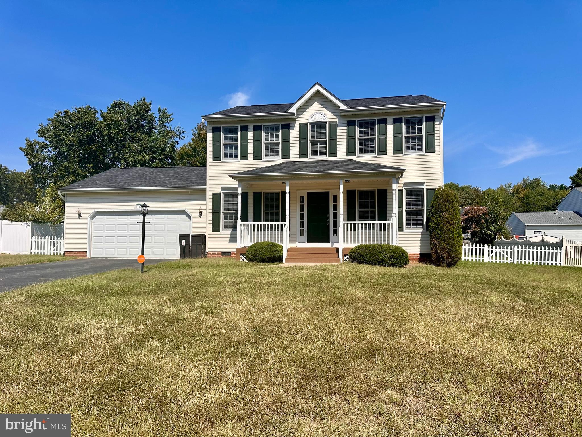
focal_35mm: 24
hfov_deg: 71.6
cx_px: 291
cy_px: 218
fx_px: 404
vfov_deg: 56.8
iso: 80
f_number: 1.78
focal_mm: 6.86
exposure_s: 1/5848
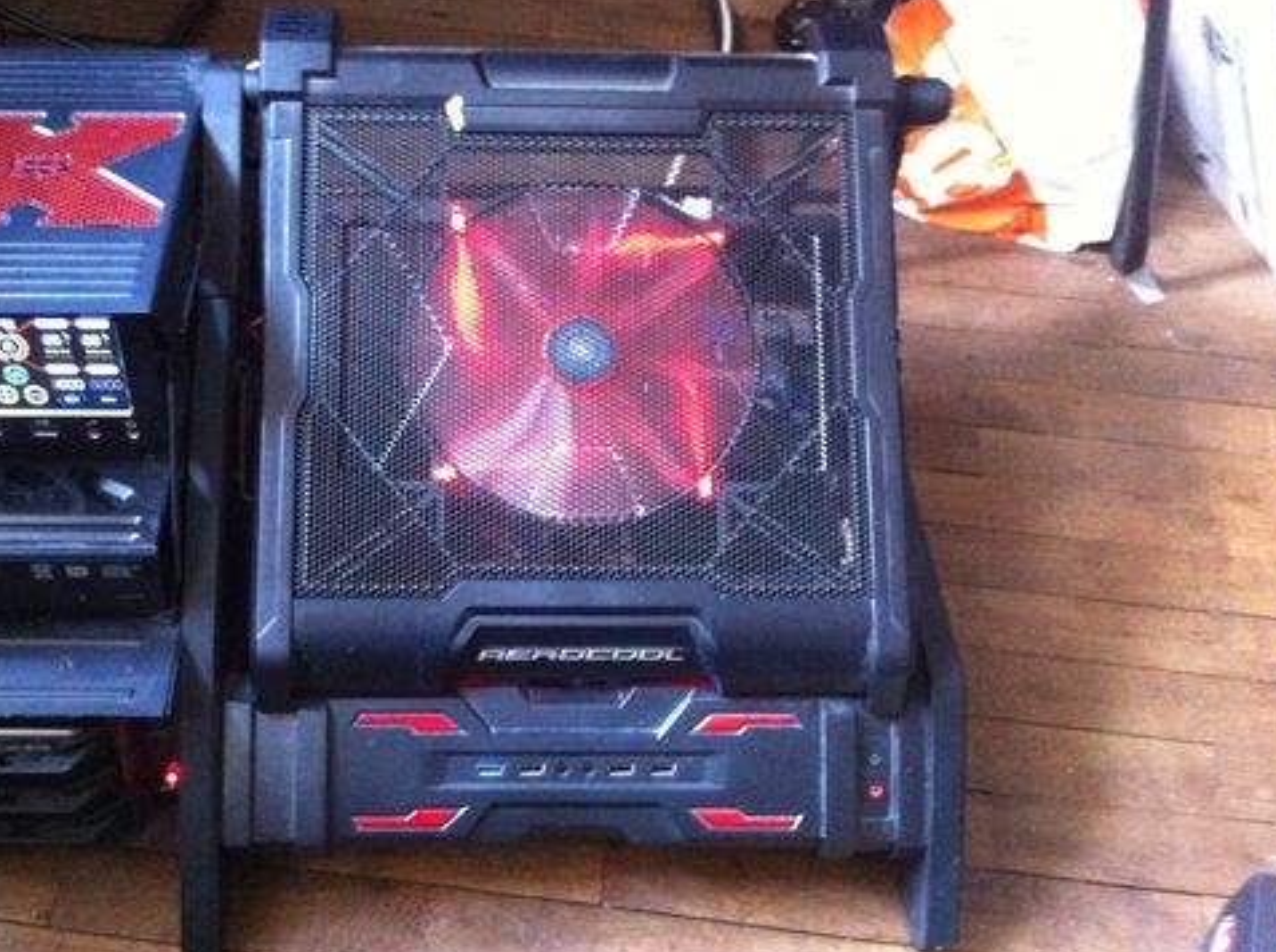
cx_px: 532
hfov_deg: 42.9
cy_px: 497
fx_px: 1619
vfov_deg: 32.8
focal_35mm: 44
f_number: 2.8
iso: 800
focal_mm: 3.85
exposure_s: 1/15
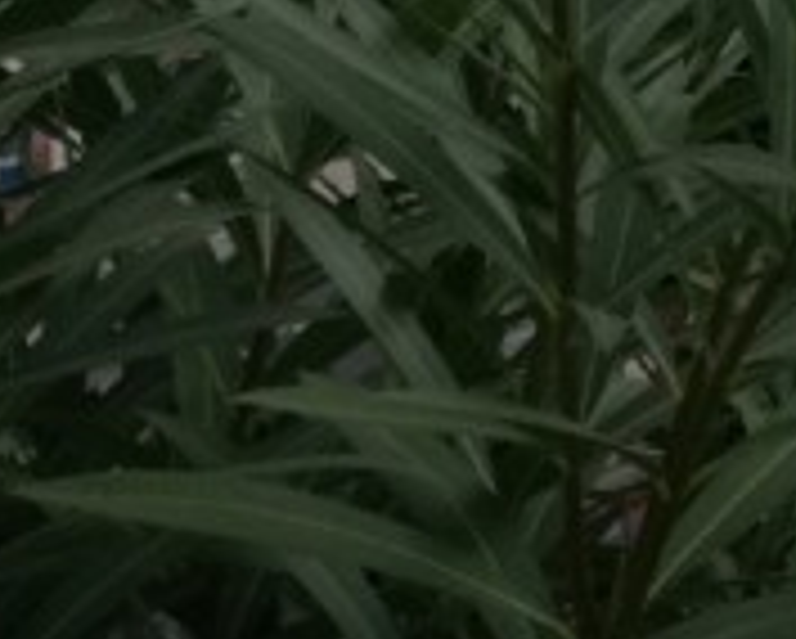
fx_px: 3373
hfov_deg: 11.2
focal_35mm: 143
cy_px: -549
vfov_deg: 10.2
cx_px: 1943
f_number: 2
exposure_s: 1/1366
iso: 50
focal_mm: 3.79
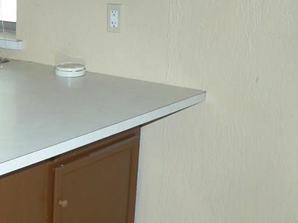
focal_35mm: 85
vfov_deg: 17.3
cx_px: -47
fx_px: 731
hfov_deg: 21.6
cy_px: 136
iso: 125
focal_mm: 6
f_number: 2.8
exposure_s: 1/30
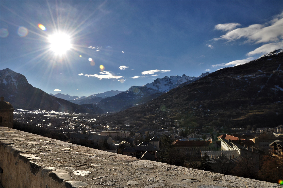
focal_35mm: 27
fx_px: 212
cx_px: 142
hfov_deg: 67.4
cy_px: 94
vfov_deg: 47.8
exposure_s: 1/200
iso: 200
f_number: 16
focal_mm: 18
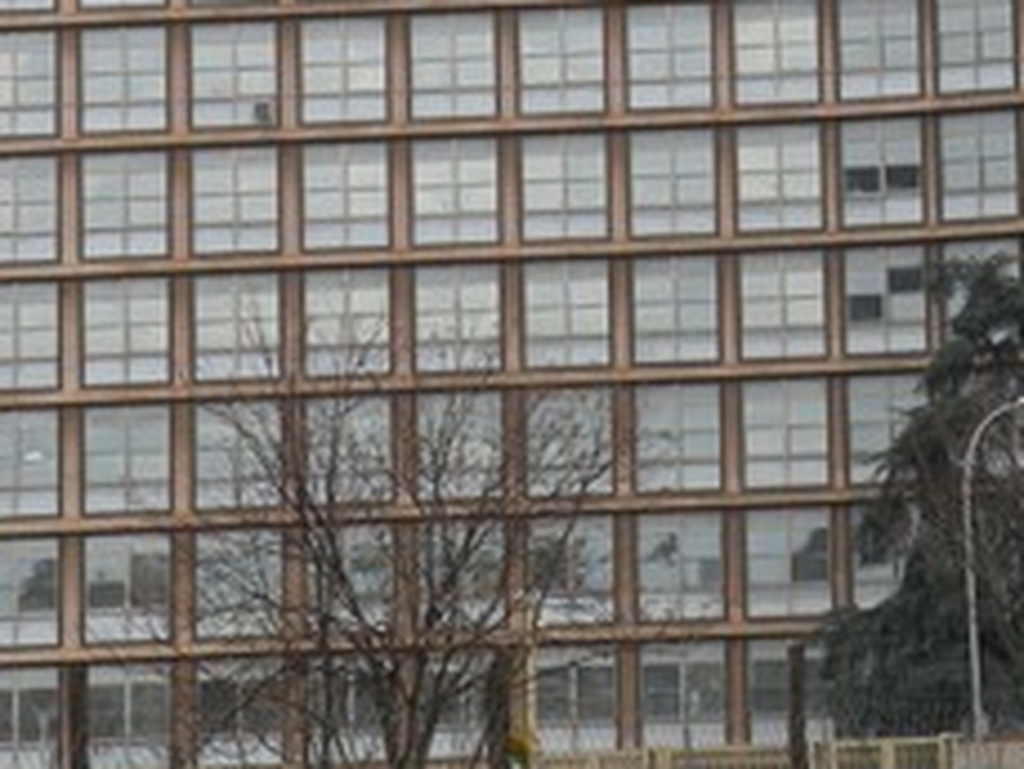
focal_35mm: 307
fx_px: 9086
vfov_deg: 4.8
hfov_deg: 6.4
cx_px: 791
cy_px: -219
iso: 64
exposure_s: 1/208
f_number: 6.3
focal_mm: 19.4
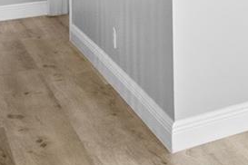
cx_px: 607
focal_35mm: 82
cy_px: -108
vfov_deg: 15.0
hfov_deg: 14.6
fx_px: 565
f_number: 8
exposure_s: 1/50
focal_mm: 14
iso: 500
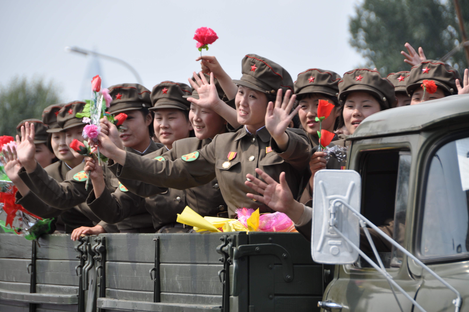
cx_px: 235
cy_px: 156
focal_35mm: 226
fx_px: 2941
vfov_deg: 6.1
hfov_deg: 9.1
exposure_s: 1/500
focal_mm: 150
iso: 200
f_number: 5.6
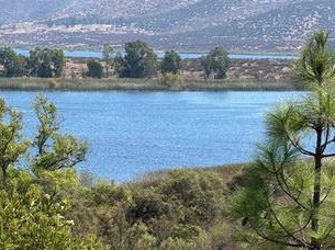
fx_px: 2262
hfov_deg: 8.4
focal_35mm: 234
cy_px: 155
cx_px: 48
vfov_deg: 6.3
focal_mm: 15.66
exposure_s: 1/767
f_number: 2.8
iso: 50
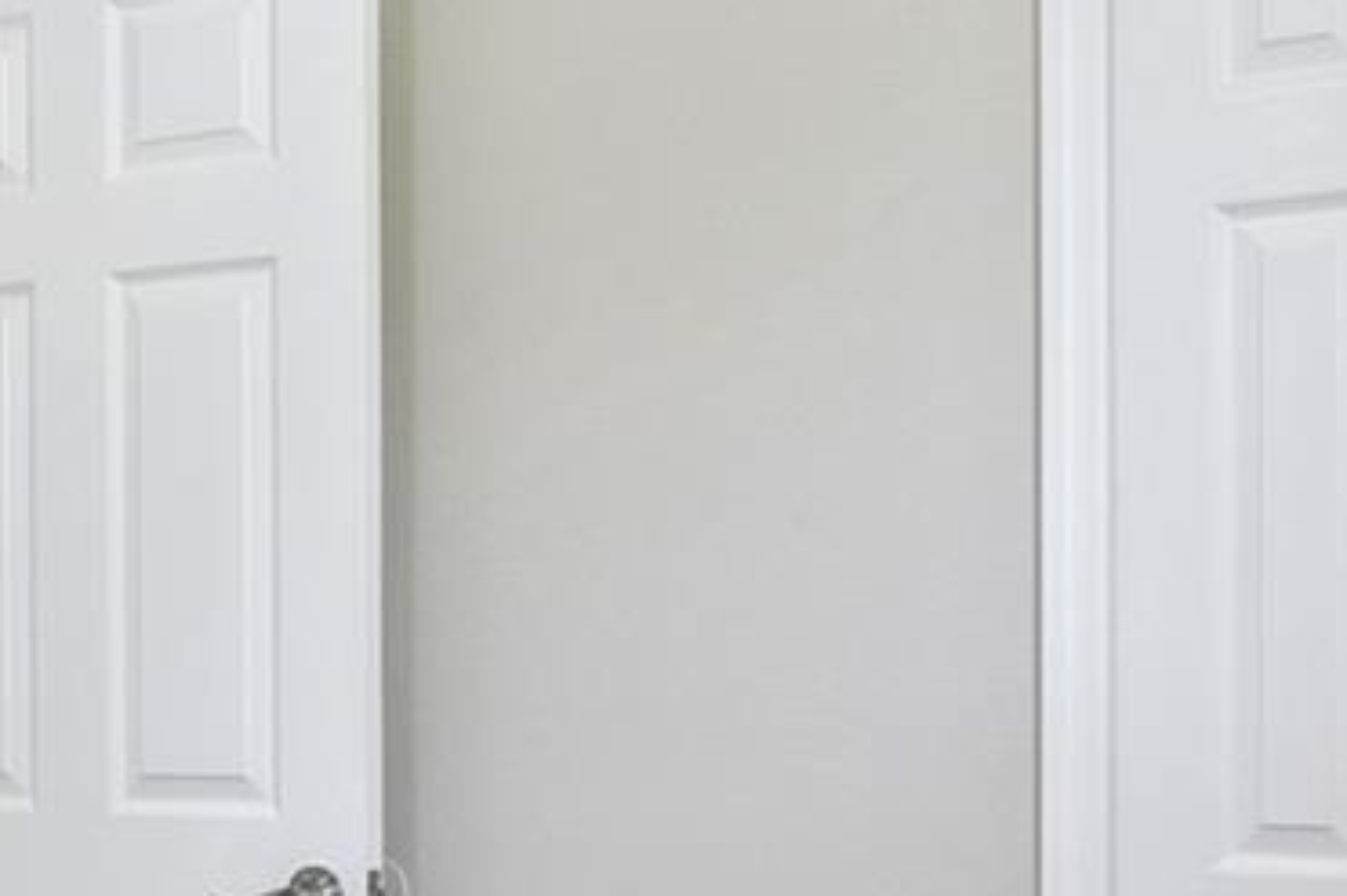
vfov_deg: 19.6
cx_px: 87
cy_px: 686
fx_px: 2580
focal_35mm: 69
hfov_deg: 28.0
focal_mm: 16
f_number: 10
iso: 800
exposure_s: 1/20
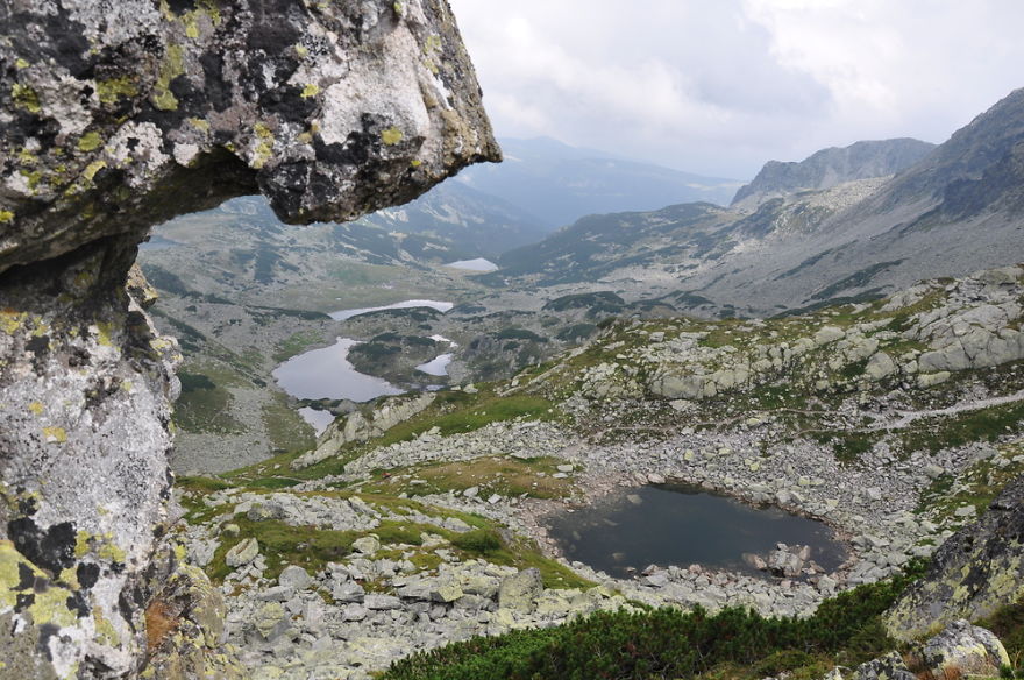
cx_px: 512
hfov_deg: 67.5
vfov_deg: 47.8
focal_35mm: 27
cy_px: 340
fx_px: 767
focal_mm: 18
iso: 250
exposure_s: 1/200
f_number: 10
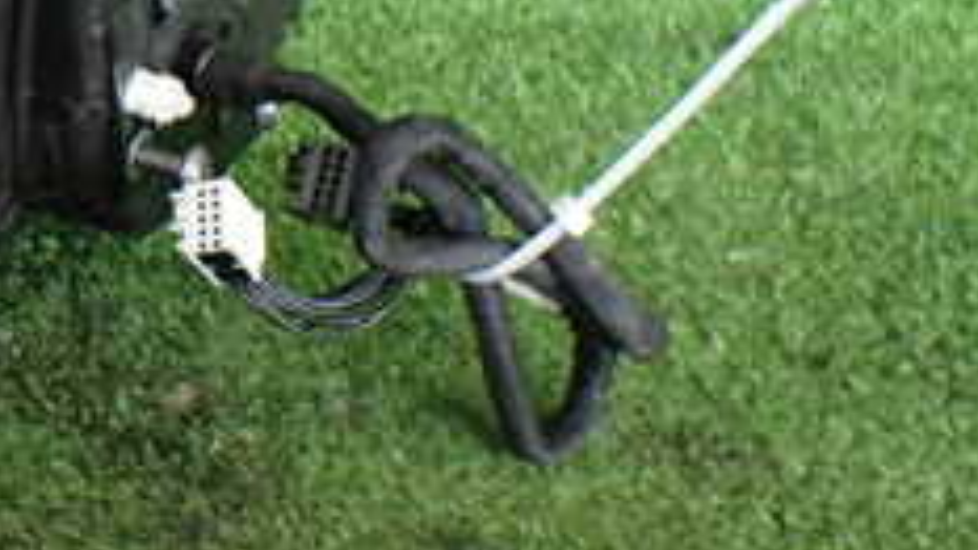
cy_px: 67
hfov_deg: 22.9
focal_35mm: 84
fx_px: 2178
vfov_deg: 14.3
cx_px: -239
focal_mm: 5.4
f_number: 2.3
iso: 400
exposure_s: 1/125
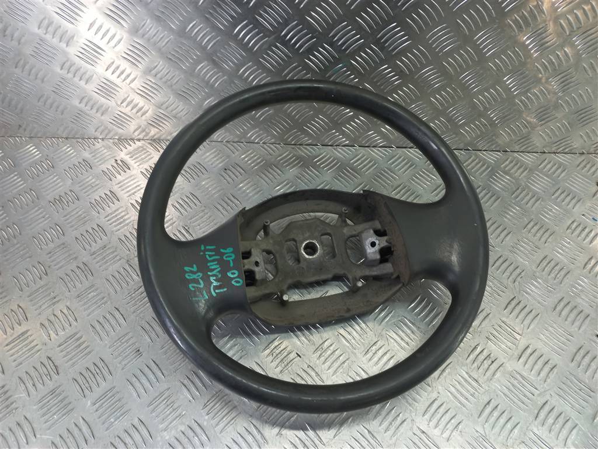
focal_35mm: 25
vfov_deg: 54.9
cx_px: 299
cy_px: 224
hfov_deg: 69.4
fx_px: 432
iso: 64
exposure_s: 1/50
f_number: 1.8
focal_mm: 4.6
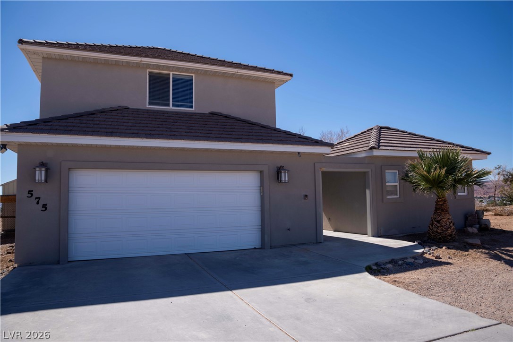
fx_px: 342
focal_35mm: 24
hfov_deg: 73.7
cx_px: 256
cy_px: 171
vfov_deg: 53.1
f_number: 5
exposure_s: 1/800
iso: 100
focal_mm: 24
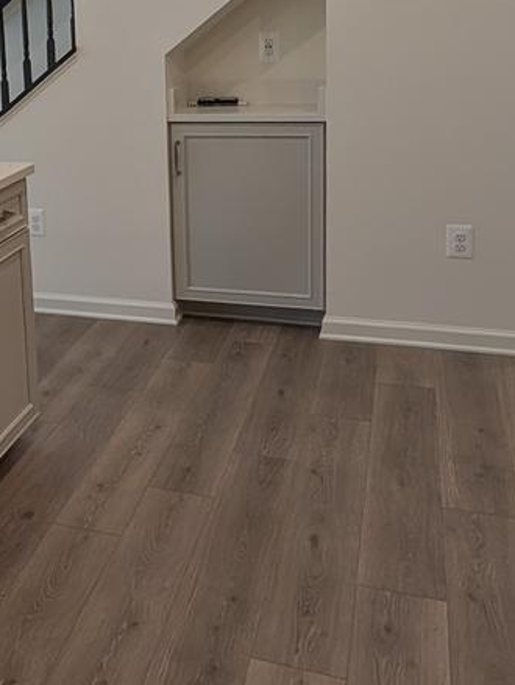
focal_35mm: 42
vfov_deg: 43.2
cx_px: 0
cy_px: 164
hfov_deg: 31.8
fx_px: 832
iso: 48
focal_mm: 2.02
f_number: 1.7
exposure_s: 1/139
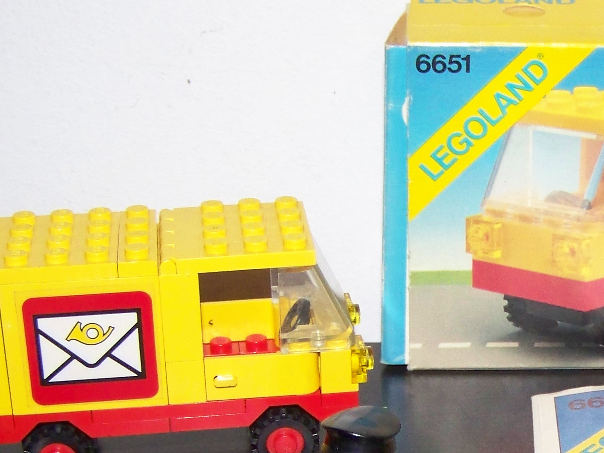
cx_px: 568
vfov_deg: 16.0
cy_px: 423
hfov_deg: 21.0
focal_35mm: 91
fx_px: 1588
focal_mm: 6.3
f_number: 2.8
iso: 200
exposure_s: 1/30
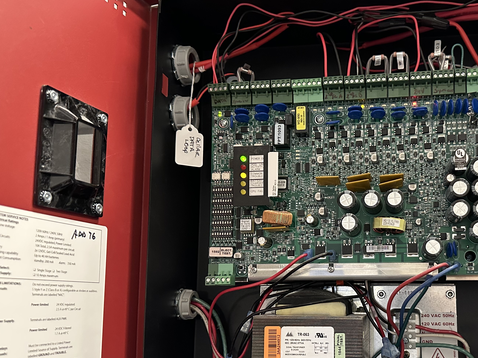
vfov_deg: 38.3
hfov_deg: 48.7
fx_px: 511
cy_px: 232
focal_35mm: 37
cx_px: 340
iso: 800
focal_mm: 6.86
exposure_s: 1/60
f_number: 1.78
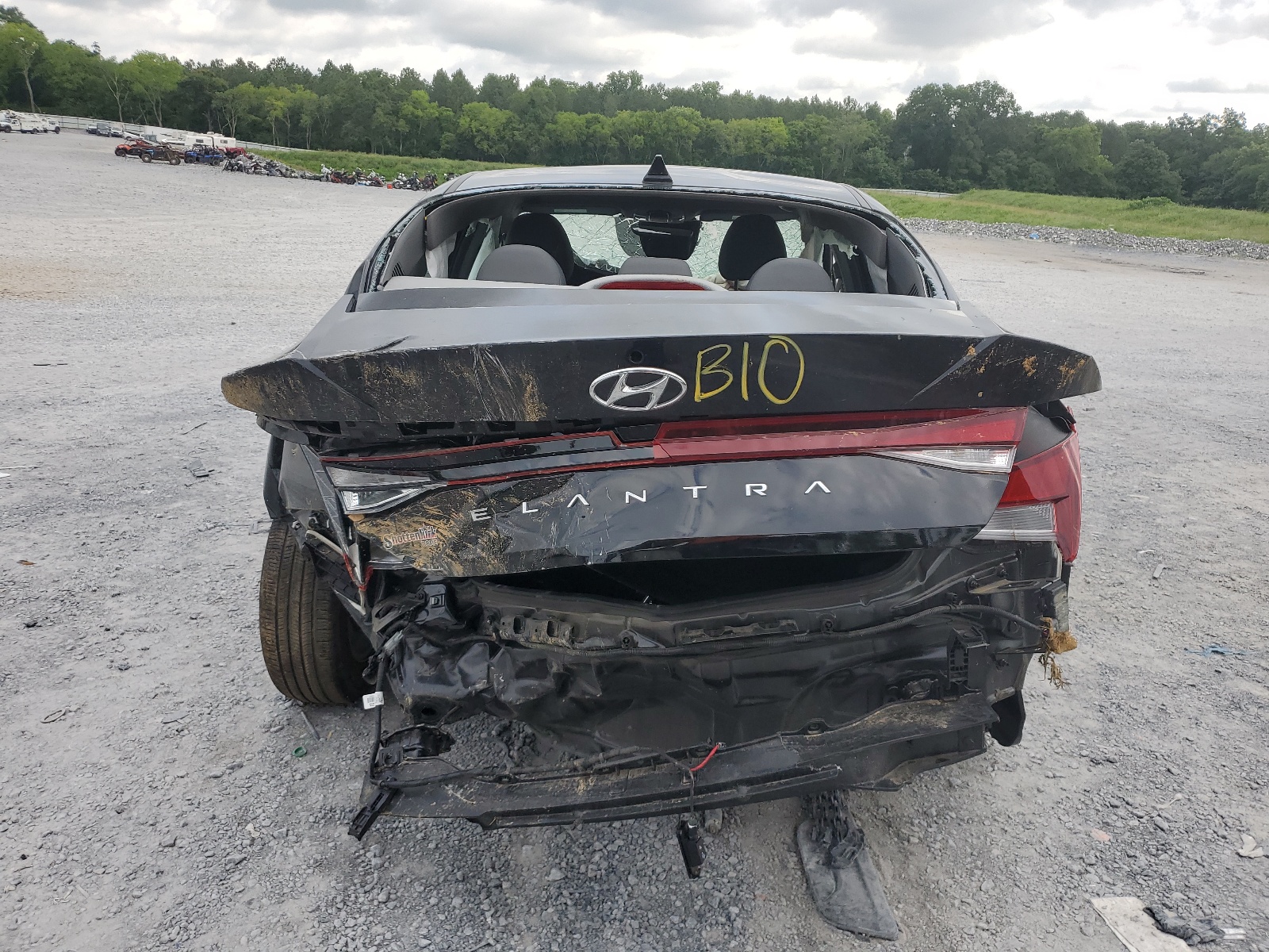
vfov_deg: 53.1
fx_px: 953
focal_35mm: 26
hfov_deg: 67.3
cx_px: 634
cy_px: 476
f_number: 1.5
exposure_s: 1/1667
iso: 50
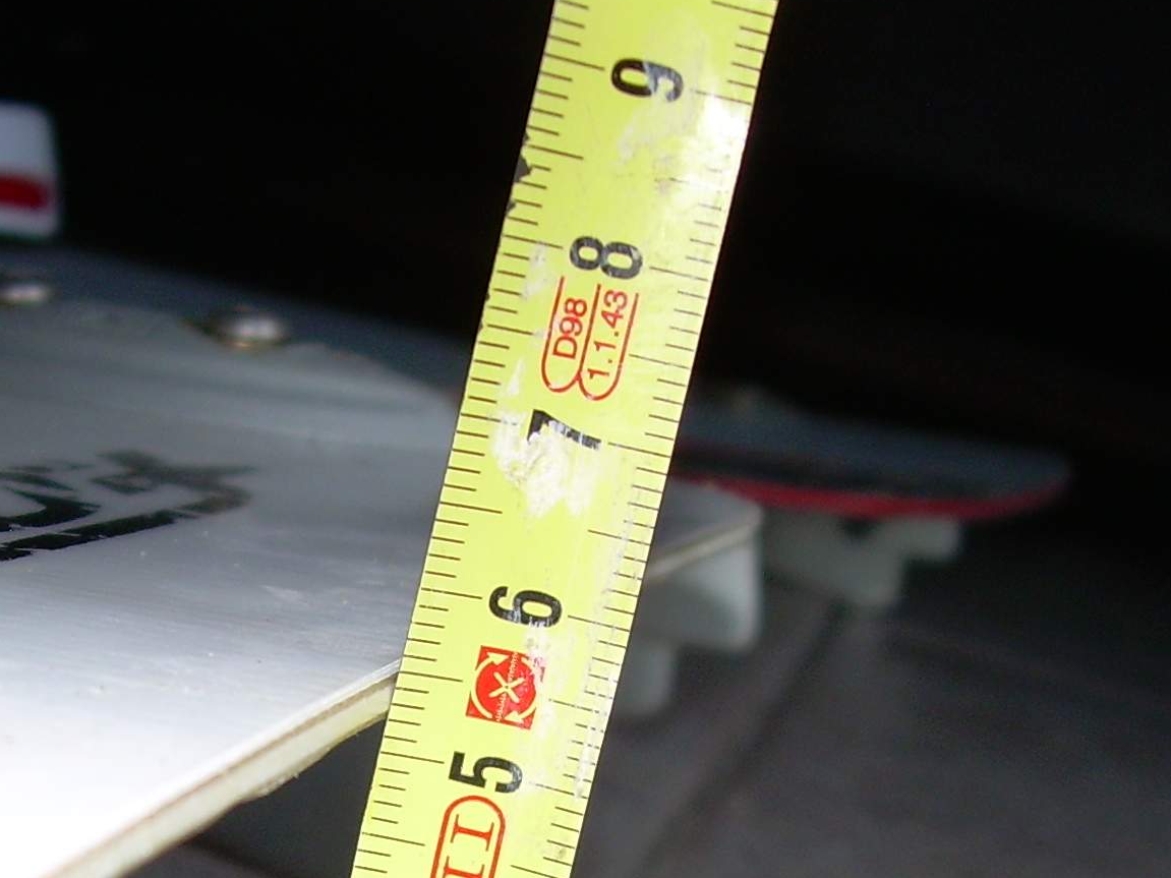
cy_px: 836
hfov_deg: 25.9
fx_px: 2537
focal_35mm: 75
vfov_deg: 19.2
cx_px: 421
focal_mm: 6.3
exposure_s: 1/60
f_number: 2.8
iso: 50
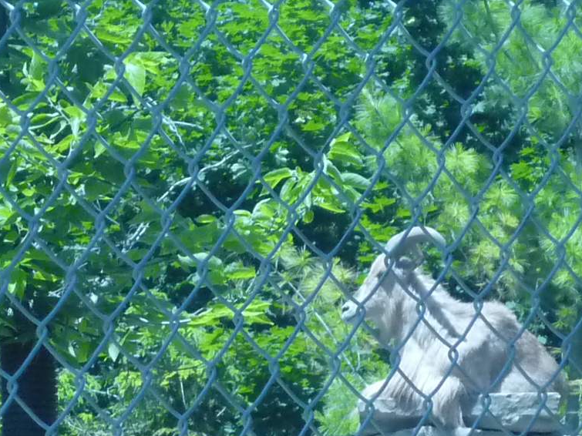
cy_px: 339
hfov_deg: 5.8
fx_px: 5699
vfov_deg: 4.4
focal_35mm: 339
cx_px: 292
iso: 400
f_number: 5.1
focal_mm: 16.5
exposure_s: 1/640
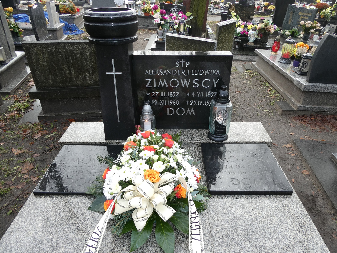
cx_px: 168
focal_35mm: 24
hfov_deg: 71.6
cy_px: 126
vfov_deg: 56.8
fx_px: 234
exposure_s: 1/60
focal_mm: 4.3
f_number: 3.3
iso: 80
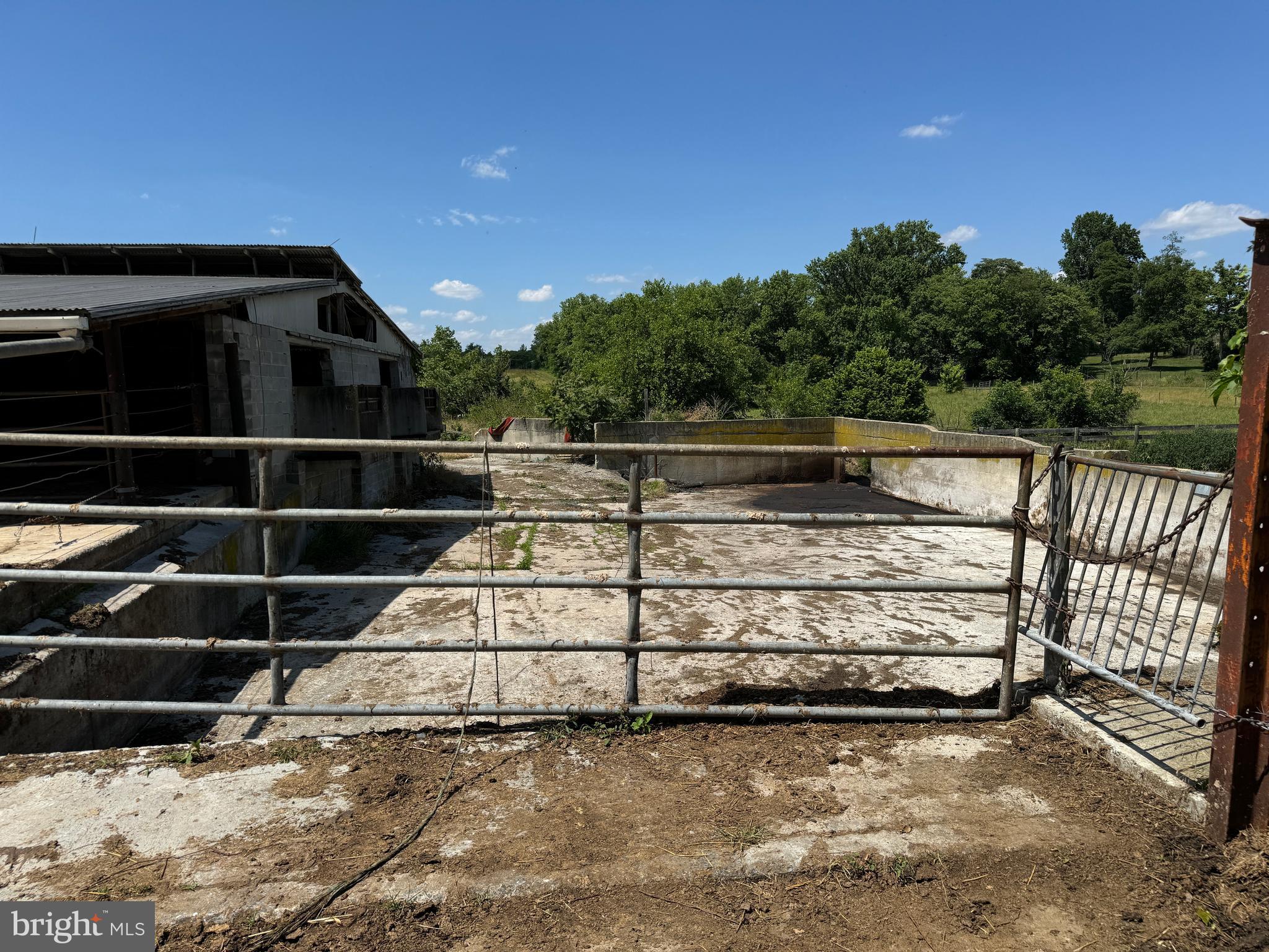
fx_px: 880
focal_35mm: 24
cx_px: 634
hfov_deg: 71.6
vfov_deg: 56.8
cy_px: 476
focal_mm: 6.76
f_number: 1.78
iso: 80
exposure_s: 1/5814
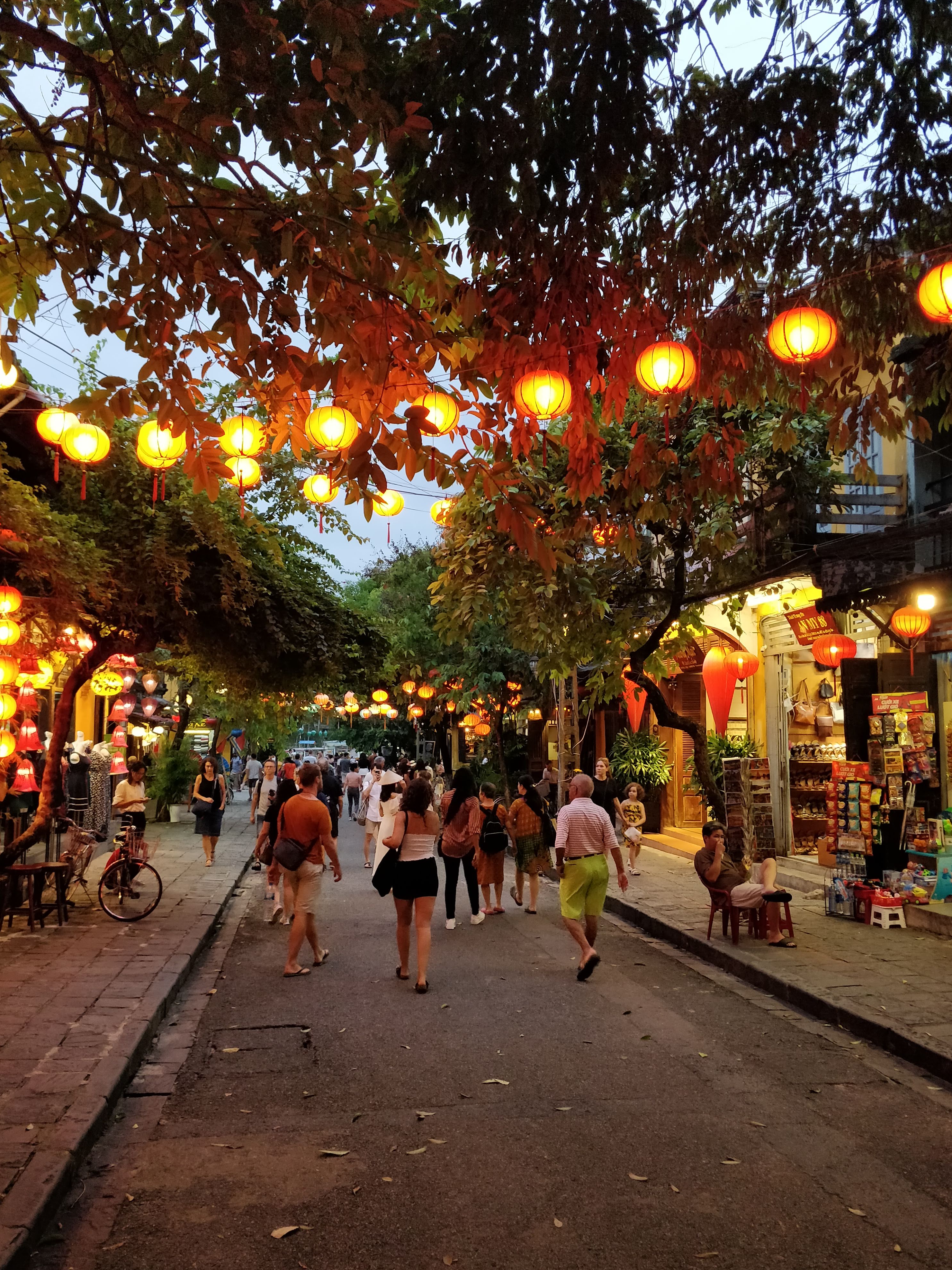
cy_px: 621
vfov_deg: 63.4
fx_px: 1027
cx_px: 467
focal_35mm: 28
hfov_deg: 49.7
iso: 1250
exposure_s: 1/50
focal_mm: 4.1
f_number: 1.7
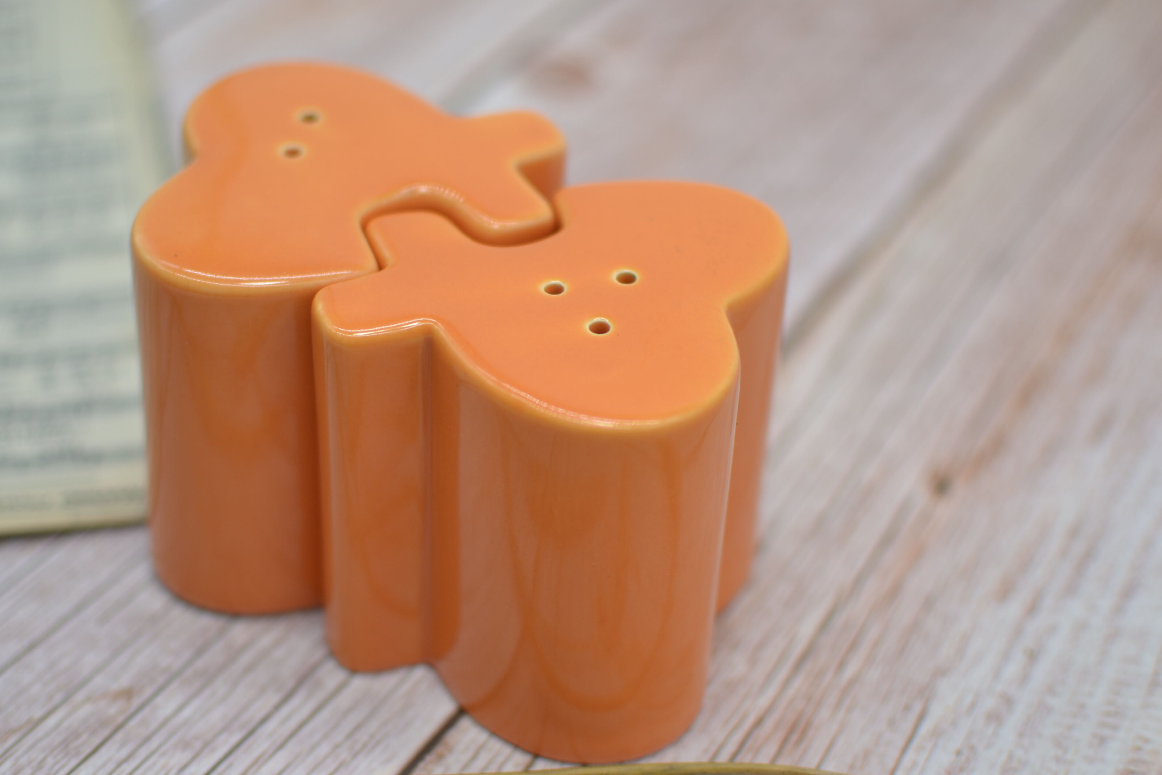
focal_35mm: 64
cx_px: 539
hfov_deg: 31.6
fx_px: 2053
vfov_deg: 21.4
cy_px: 362
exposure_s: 1/500
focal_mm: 35
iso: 100
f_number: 1.8
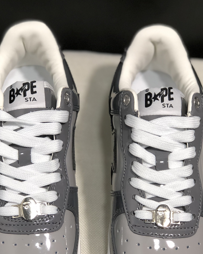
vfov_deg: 19.3
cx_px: 100
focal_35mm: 99
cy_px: 150
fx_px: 743
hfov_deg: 15.5
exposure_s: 1/30
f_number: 2.8
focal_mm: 6.6
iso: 100
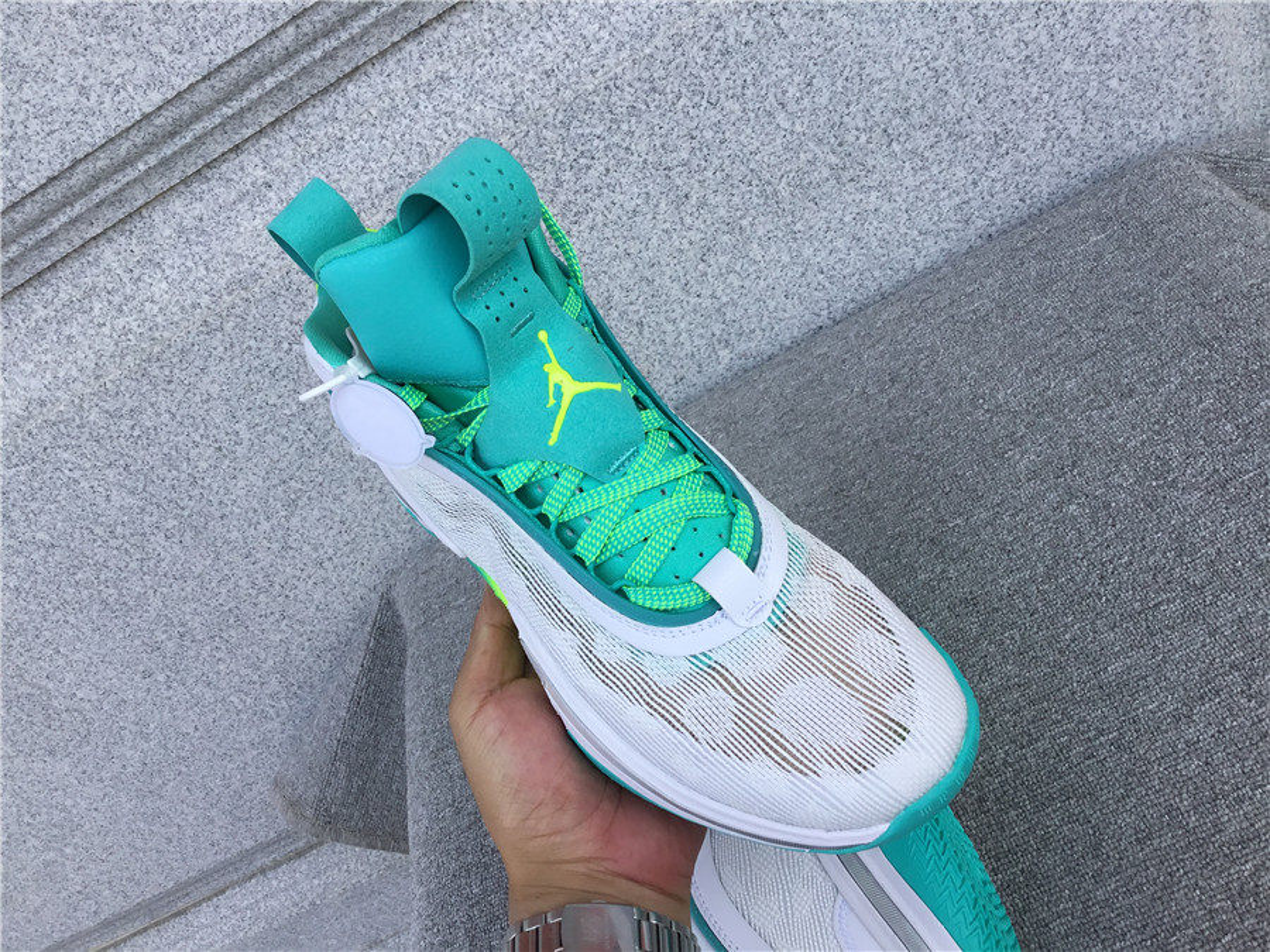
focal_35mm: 31
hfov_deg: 58.4
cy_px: 476
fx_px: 1137
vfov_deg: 45.4
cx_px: 635
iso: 25
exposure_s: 1/431
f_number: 2.4
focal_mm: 3.3
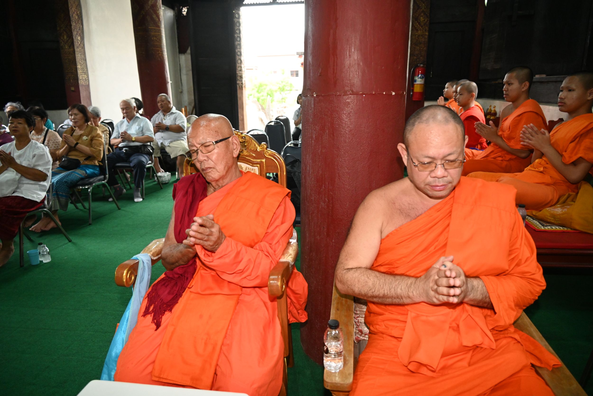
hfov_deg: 73.7
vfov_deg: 53.1
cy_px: 198
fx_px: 395
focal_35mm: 24
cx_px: 296
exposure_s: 1/500
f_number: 4
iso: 3200
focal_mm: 24
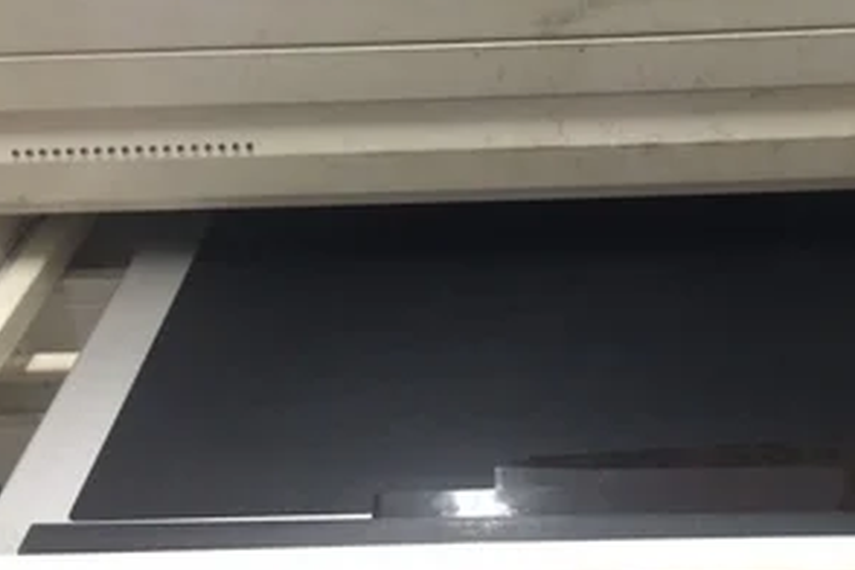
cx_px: 564
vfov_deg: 32.6
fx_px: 974
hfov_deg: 46.7
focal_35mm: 41
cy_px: 314
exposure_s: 1/30
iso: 125
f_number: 2.2
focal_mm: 4.15
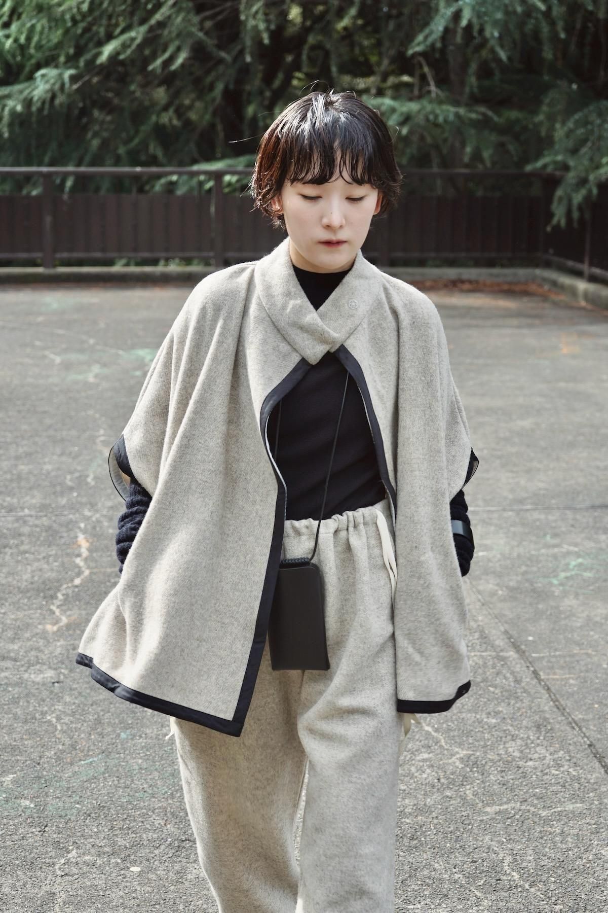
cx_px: 304
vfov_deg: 31.9
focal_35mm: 63
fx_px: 1596
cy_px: 456
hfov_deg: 21.6
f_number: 6.3
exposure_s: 1/200
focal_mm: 63
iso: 100
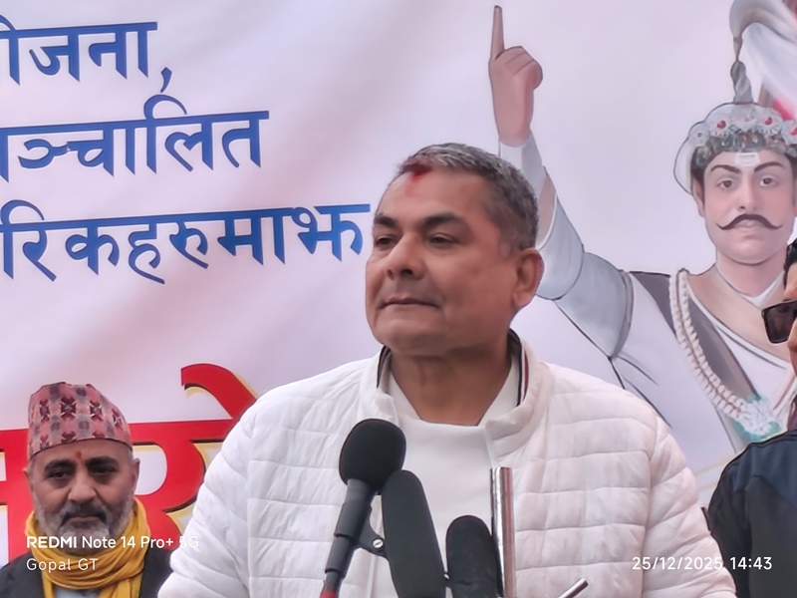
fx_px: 5434
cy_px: 299
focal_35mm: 236
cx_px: 398
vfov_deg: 6.3
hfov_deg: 8.4
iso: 64
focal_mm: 6.19
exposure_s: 1/100
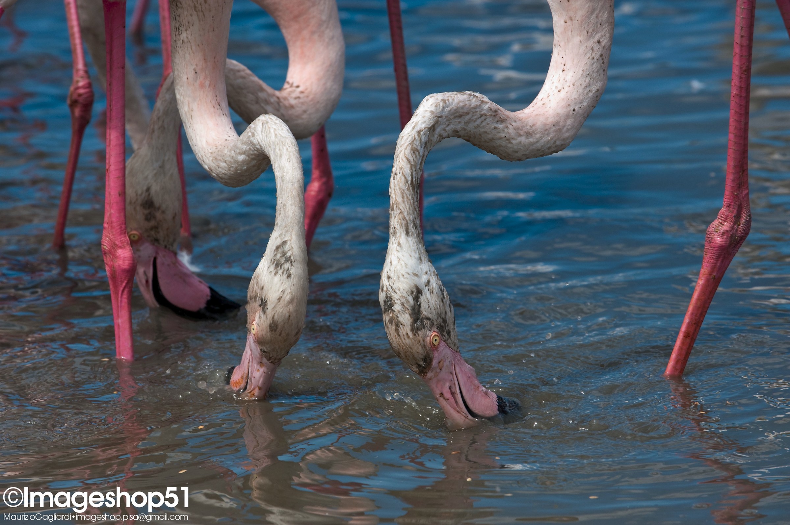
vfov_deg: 6.9
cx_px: 395
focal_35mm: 200
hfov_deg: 10.3
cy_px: 262
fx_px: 4385
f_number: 13
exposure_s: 1/1000
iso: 1250
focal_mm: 200
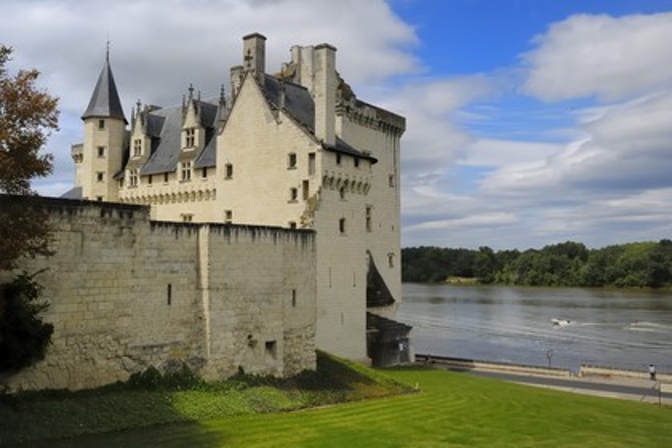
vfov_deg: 43.6
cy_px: 224
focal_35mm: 30
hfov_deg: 61.9
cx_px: 336
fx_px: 560
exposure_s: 1/125
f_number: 11
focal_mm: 20
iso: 100
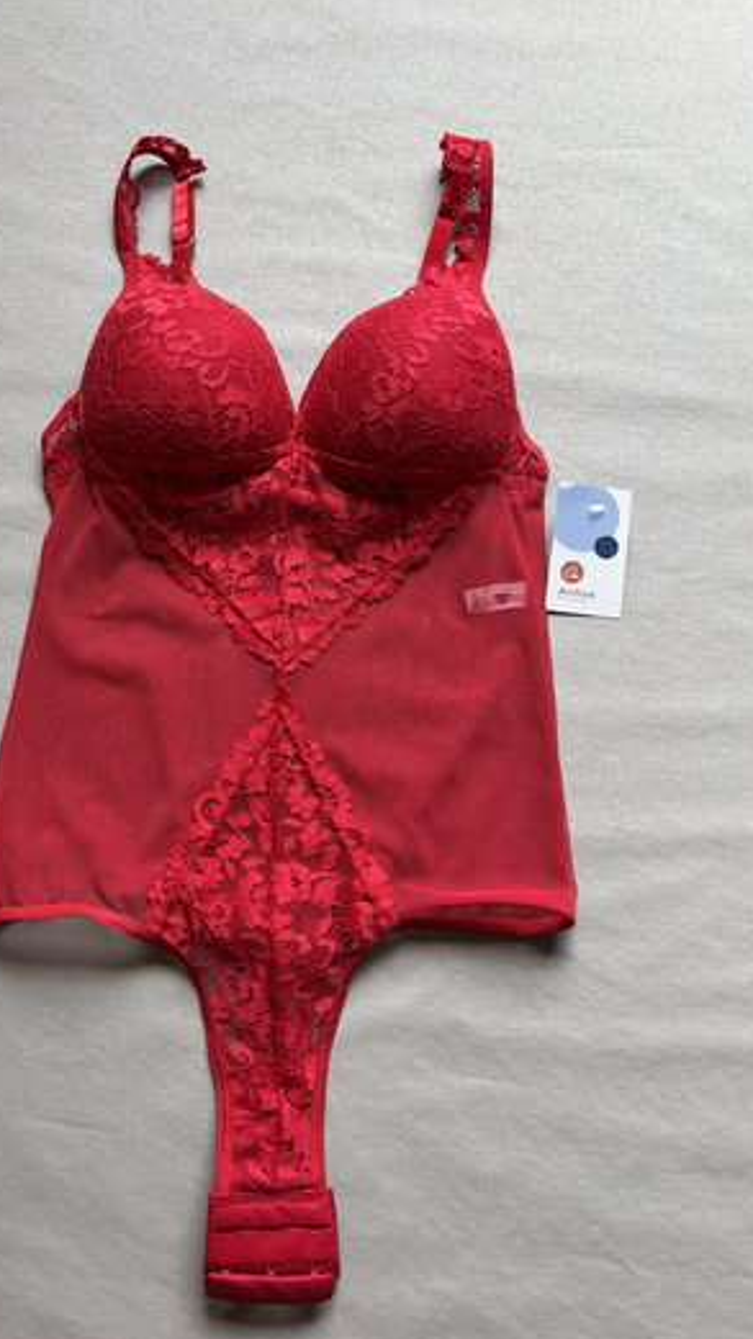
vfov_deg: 66.1
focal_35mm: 29
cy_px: 664
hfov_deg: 39.8
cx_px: 270
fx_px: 1030
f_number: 1.6
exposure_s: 1/151
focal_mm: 5.96
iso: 40
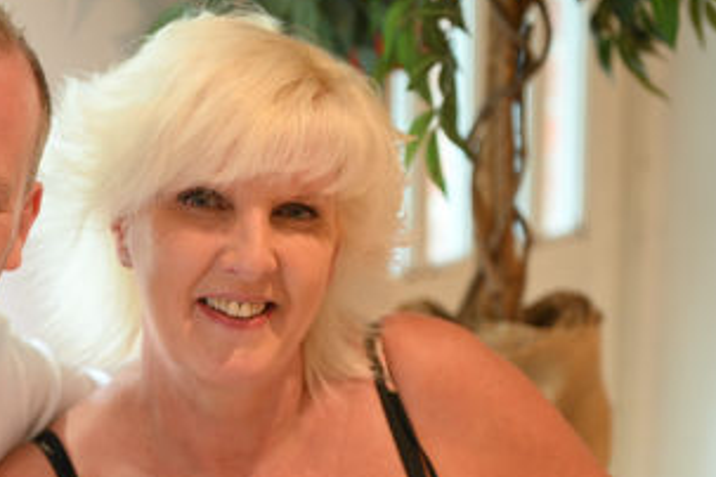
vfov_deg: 9.2
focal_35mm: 148
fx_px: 2943
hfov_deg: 13.8
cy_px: 386
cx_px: 83
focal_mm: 80
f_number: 2.8
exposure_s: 1/125
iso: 2200
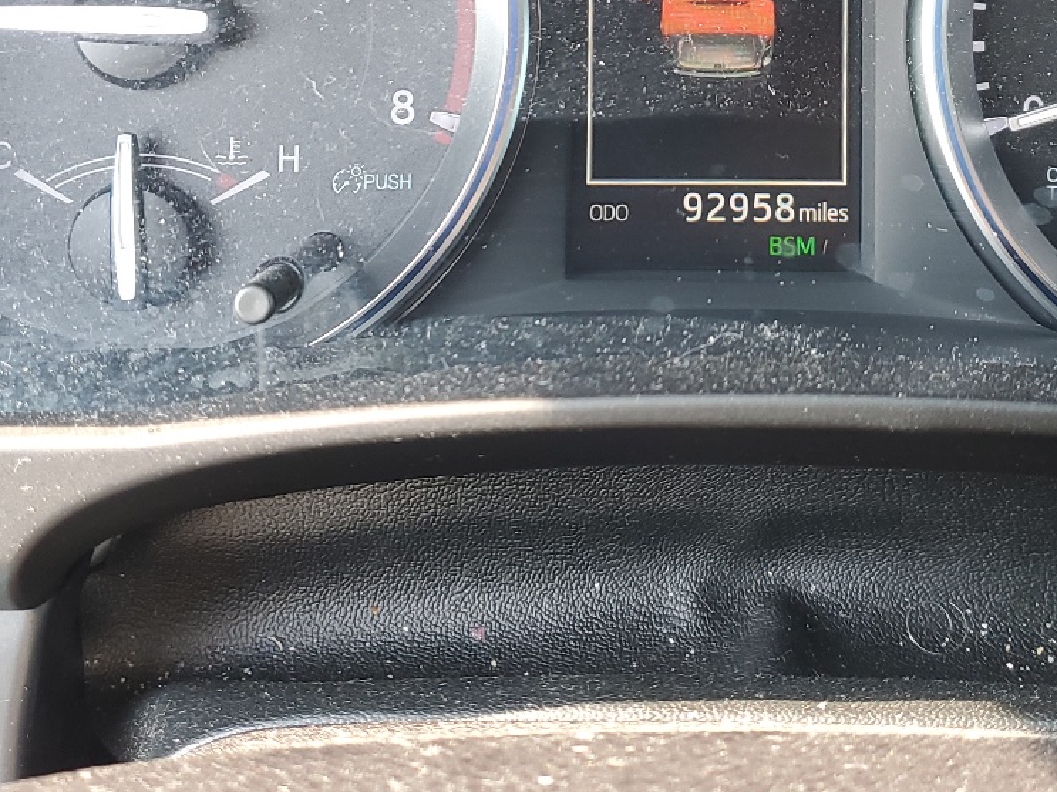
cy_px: 27
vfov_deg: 25.0
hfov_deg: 34.1
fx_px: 1710
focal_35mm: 56
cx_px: 681
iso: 64
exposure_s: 1/60.2
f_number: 1.5
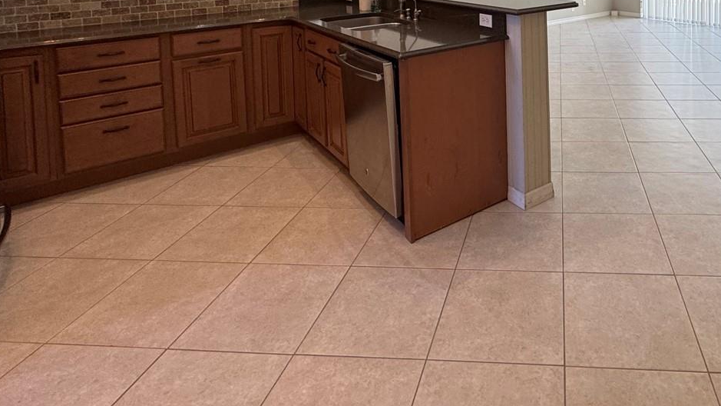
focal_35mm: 26
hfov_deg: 68.2
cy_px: -30
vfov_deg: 37.8
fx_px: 497
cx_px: 523
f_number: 2.2
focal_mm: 2.22
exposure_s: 1/120
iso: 200
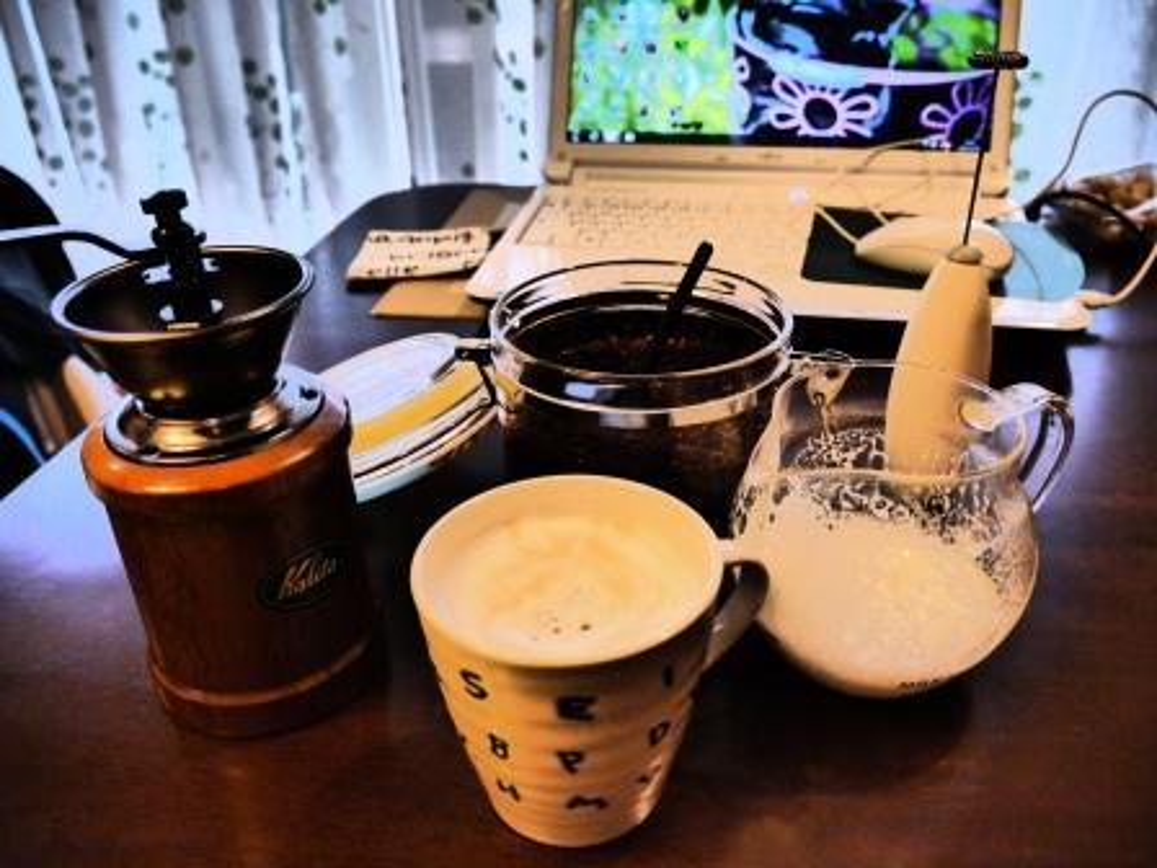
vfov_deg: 49.7
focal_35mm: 28
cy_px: 434
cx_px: 578
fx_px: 936
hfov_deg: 63.4
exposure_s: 1/60
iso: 500
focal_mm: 14
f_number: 3.5
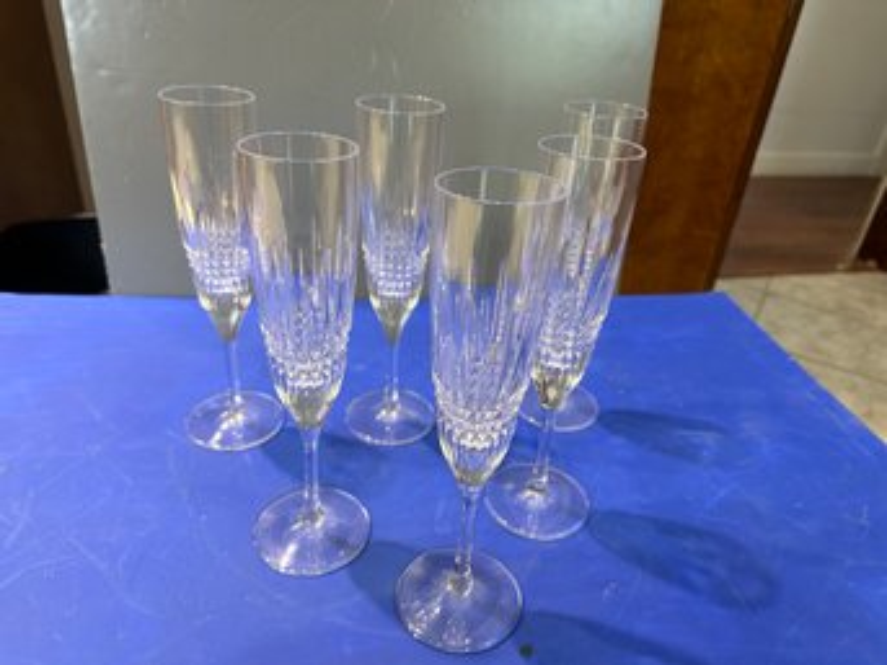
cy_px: 332
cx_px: 444
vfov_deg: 56.8
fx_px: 615
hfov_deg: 71.6
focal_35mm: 24
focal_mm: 6.86
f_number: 1.78
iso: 400
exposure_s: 1/60
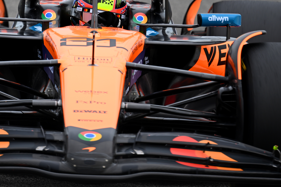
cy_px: 47
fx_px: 8927
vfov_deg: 1.2
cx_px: 90
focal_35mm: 1144
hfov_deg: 1.8
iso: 40
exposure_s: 1/640
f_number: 2.8
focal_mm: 400
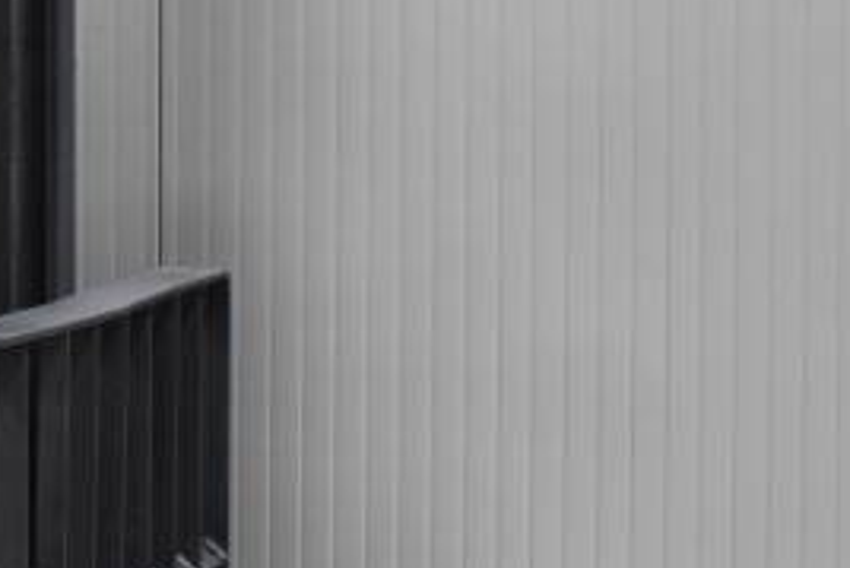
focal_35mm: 161
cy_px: 203
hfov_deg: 11.9
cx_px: -580
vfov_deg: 8.5
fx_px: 3803
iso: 1600
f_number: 5
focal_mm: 24
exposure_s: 1/40
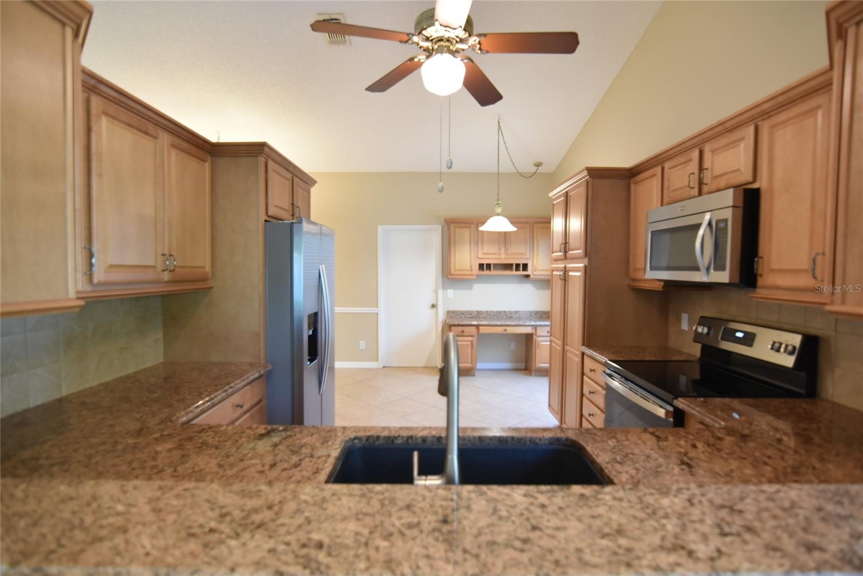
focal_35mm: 16
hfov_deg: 94.9
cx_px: 432
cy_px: 288
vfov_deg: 72.1
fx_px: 396
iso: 800
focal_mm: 11
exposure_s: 1/60
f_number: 2.8
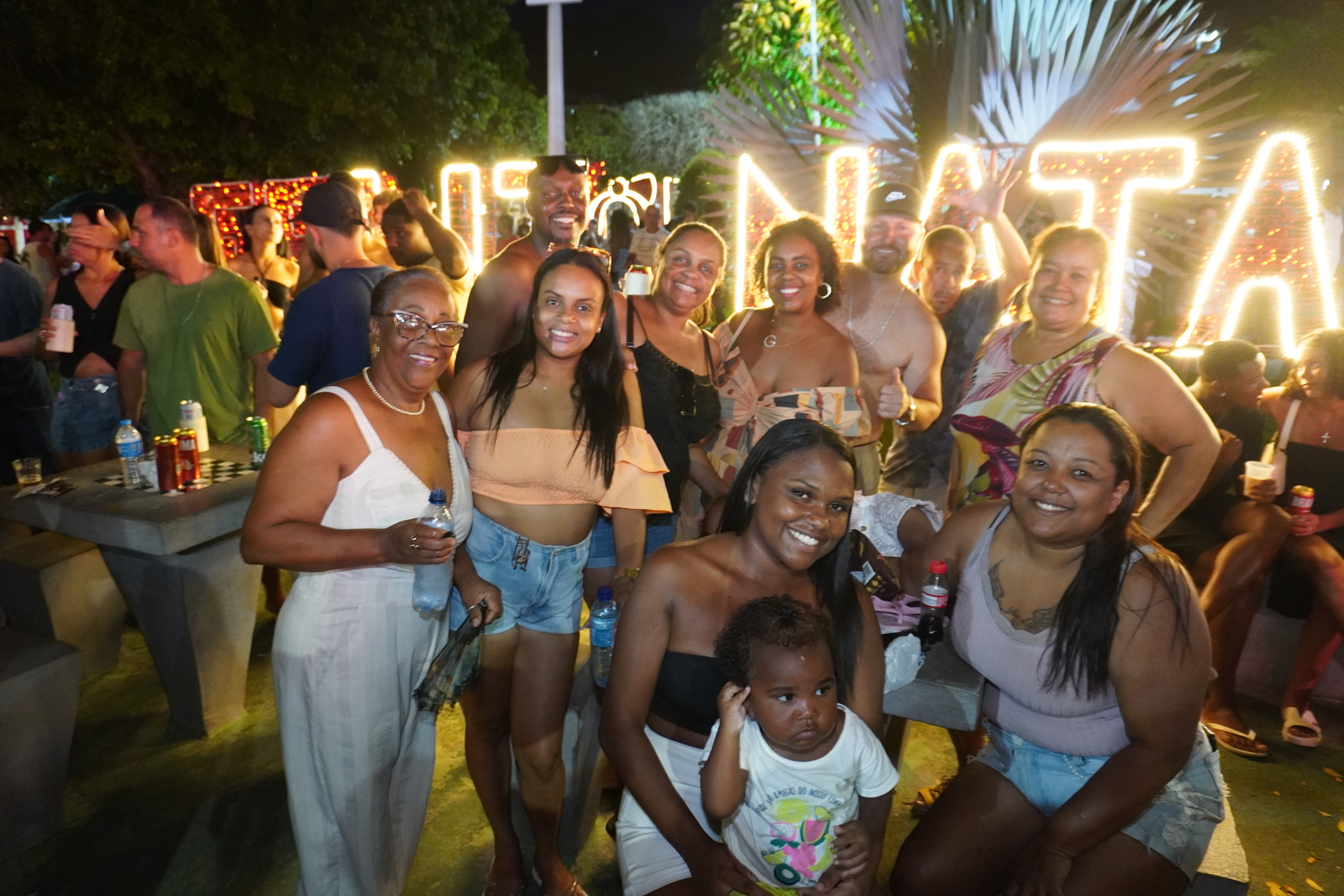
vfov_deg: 53.1
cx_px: 672
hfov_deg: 73.7
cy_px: 448
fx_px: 896
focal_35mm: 24
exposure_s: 1/30
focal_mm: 16
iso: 3200
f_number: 3.5
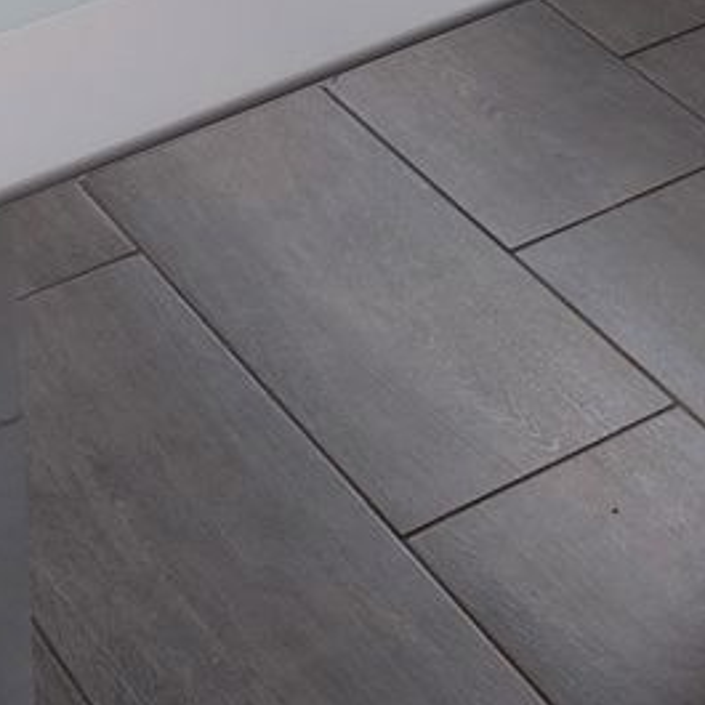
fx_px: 1843
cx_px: 90
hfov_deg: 21.2
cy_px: 210
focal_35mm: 80
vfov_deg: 21.5
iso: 200
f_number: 1.8
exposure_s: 1/50
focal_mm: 5.23
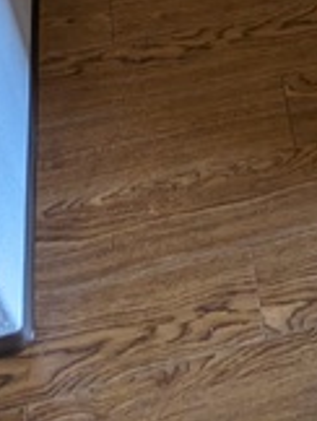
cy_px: -413
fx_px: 840
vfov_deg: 18.6
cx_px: 295
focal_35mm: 69
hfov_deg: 20.8
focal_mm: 2.35
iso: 184
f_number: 2.2
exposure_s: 1/40
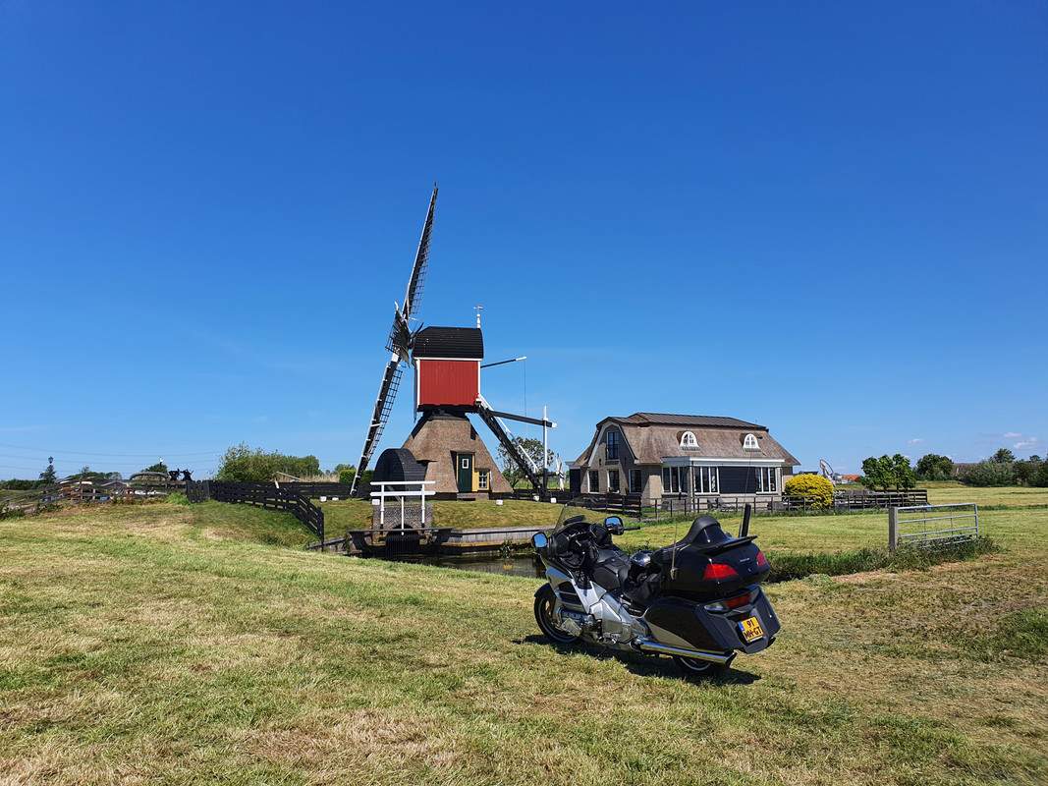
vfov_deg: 53.1
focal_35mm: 26
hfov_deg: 67.3
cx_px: 524
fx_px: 787
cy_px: 393
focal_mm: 4.3
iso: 50
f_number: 2.4
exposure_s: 1/2464
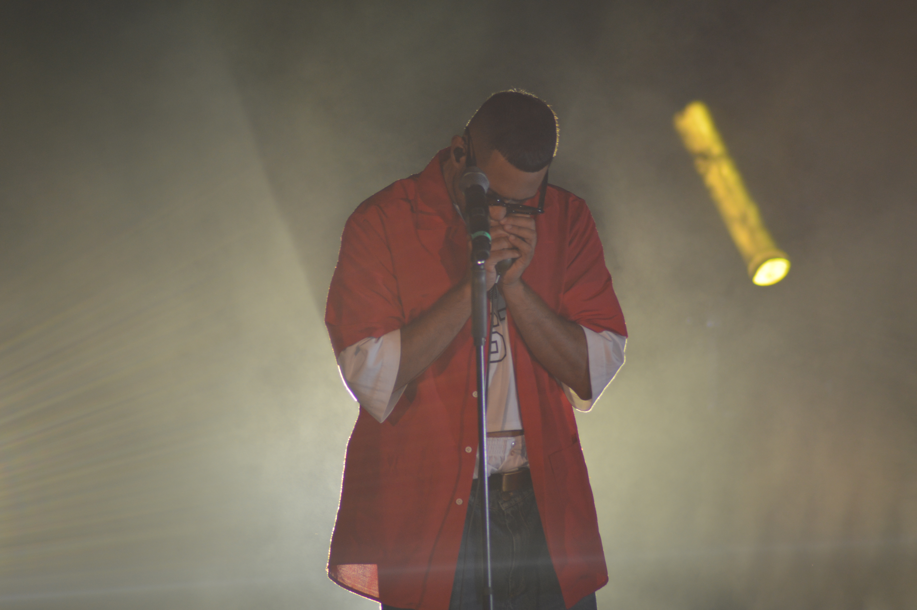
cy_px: 305
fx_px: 10689
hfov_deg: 4.9
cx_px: 458
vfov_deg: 3.3
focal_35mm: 420
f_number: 5.3
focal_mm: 280
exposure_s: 1/125
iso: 280
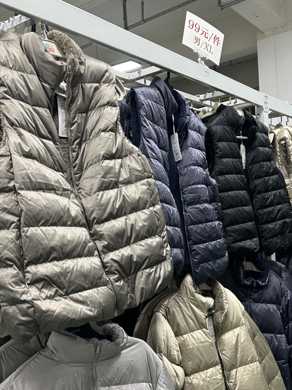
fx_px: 382
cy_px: 226
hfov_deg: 41.0
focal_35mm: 34
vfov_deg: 53.7
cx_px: 204
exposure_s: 1/50
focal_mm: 6.86
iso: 125
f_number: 1.78
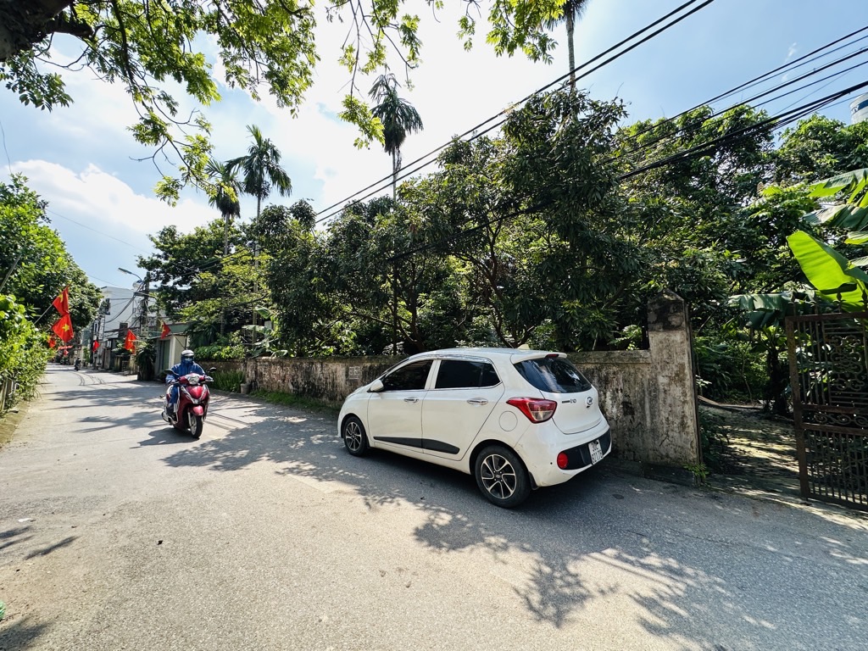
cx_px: 434
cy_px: 326
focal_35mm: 14
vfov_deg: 85.7
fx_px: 351
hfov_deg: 102.1
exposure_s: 1/384
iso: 40
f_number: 2.2
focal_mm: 2.22
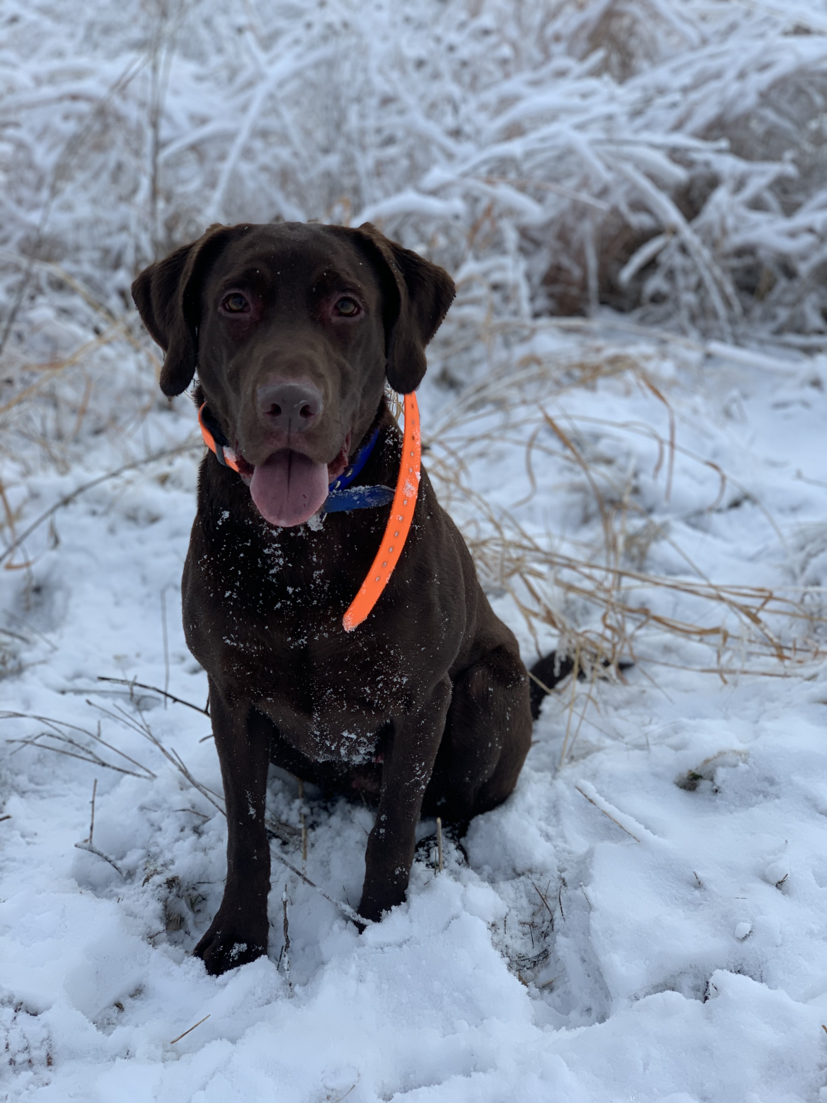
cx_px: 414
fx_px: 1656
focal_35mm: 52
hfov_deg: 28.0
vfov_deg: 36.8
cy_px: 552
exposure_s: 1/727
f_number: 2.4
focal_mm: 6
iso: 16
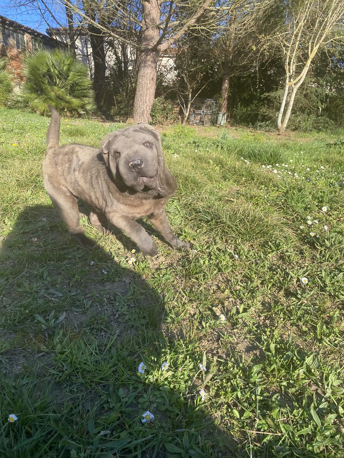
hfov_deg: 53.1
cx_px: 172
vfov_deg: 67.3
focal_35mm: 26
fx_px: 345
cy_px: 229
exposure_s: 1/633
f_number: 1.8
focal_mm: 4.25
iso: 32
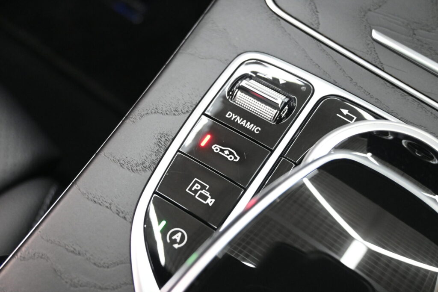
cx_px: 219
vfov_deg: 29.9
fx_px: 548
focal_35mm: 45
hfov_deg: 43.6
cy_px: 146
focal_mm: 30
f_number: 4.8
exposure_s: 1/125
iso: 3200
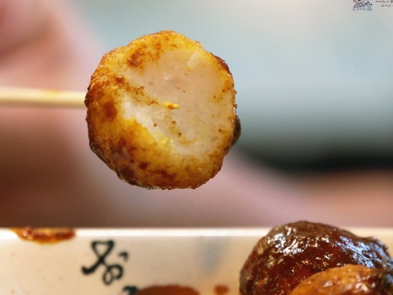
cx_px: 193
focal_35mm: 273
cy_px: 142
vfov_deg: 5.4
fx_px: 3101
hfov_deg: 7.3
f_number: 5.6
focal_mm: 120
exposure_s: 1/80
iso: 2500
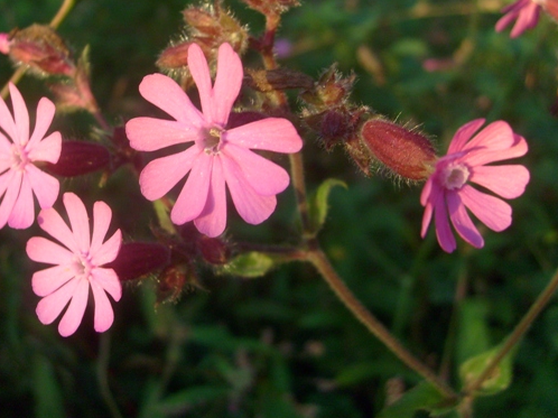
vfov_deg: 32.0
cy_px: 150
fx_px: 725
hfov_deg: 41.9
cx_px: 230
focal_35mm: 45
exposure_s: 1/125
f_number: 2.8
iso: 80
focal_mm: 5.8
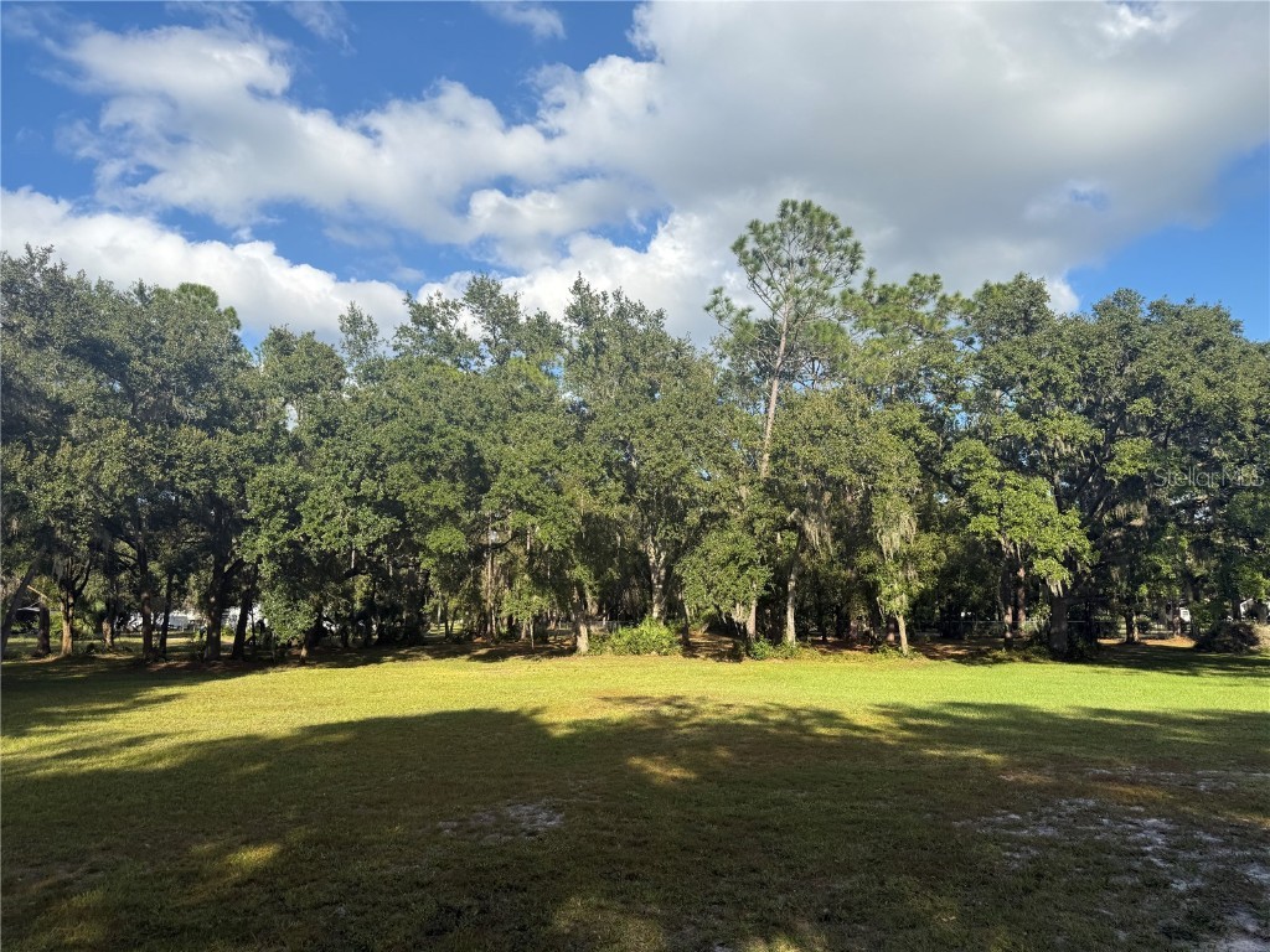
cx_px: 635
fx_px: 881
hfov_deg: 71.6
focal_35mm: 24
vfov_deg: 56.8
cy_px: 476
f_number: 1.78
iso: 80
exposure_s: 1/3145
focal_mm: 6.76
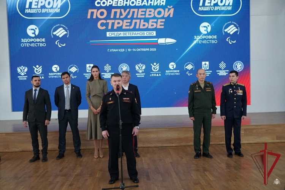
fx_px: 321
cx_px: 142
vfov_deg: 33.0
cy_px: 95
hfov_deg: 47.9
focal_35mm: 40
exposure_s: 1/160
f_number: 4.5
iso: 5000
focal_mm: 27
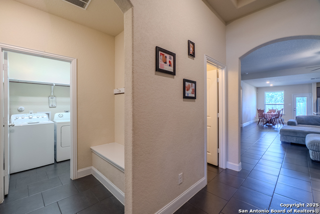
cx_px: 160
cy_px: 107
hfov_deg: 100.4
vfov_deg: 77.4
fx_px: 133
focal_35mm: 15
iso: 400
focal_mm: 10
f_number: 11
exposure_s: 1/8
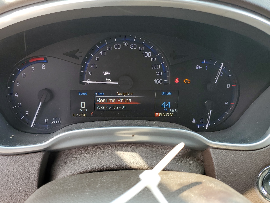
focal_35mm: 30
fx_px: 234
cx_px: 115
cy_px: 110
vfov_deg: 46.7
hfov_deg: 59.7
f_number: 1.5
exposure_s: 1/192
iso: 50
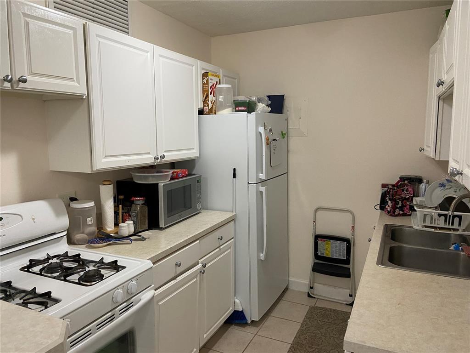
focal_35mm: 26
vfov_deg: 53.1
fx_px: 353
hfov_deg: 67.3
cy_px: 176
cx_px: 235
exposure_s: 1/60
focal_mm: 4.25
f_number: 1.8
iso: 250
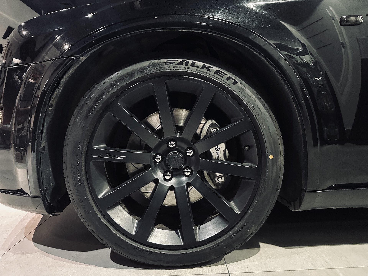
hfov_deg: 71.6
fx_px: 255
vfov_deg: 56.8
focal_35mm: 24
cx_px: 184
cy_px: 138
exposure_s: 1/25
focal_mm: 6.86
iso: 1250
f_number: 1.78
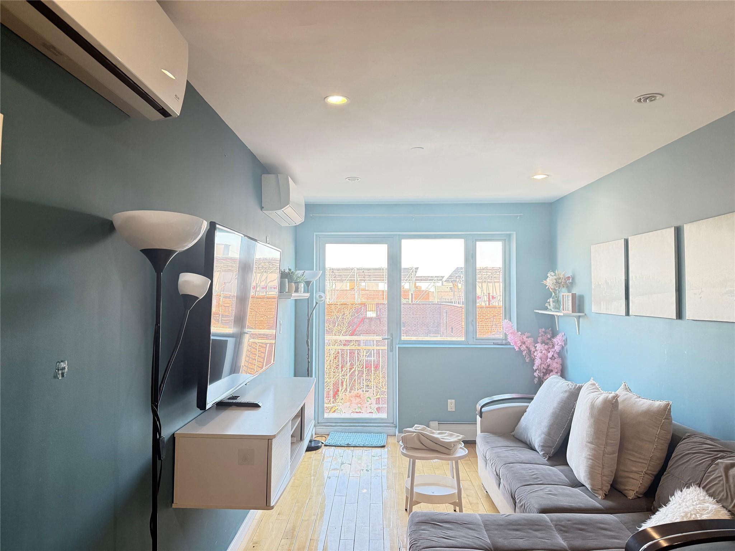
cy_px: 276
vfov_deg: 56.8
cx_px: 368
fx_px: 510
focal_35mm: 24
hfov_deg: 71.6
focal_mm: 6.76
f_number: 1.78
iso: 320
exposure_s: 1/120
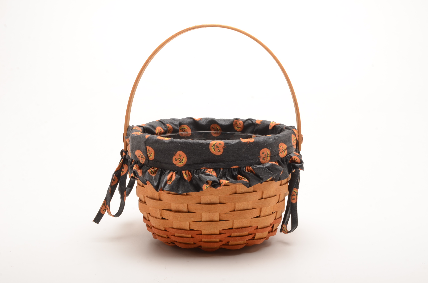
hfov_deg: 35.1
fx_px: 676
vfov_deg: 23.7
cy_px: 142
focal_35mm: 57
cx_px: 214
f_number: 20
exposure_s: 1/200
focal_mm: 38
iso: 100
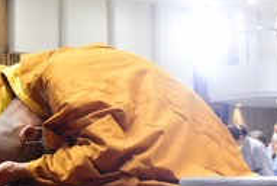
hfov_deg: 19.4
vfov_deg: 13.5
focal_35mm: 102
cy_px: 113
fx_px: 786
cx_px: 3
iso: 4000
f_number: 4
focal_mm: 30
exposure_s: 1/200
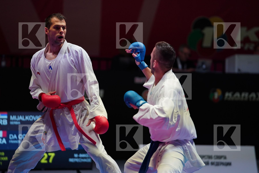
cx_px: 130
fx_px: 1424
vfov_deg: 6.9
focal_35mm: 198
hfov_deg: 10.4
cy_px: 86
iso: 1600
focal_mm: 198
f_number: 2.8
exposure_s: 1/1000
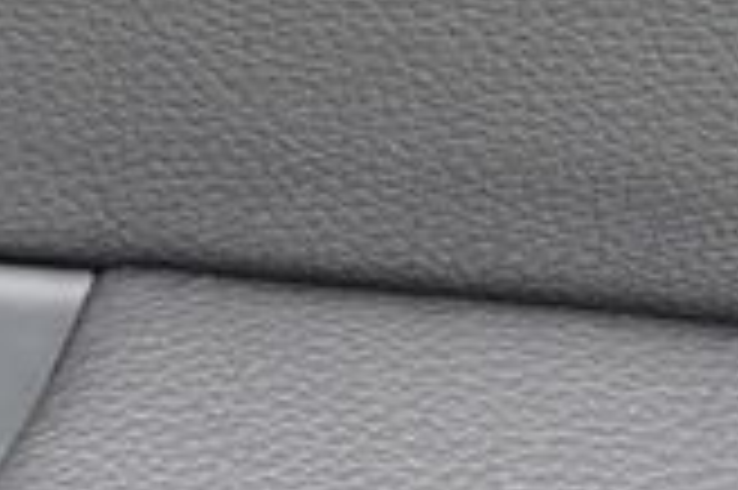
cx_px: -234
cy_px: -232
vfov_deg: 8.9
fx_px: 3072
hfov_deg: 13.2
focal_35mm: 150
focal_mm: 24
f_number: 4
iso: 1600
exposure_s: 1/60
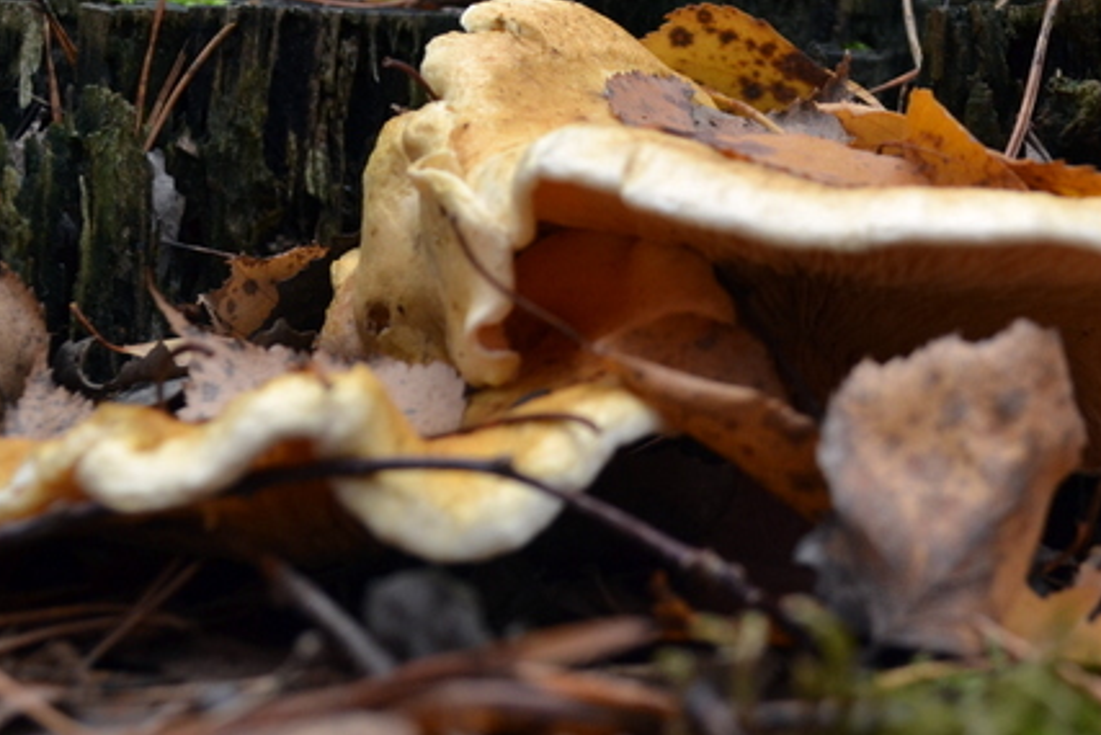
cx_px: 722
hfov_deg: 27.5
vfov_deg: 18.4
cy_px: 103
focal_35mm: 73
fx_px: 2233
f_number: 6.3
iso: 400
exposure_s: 1/60
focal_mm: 26
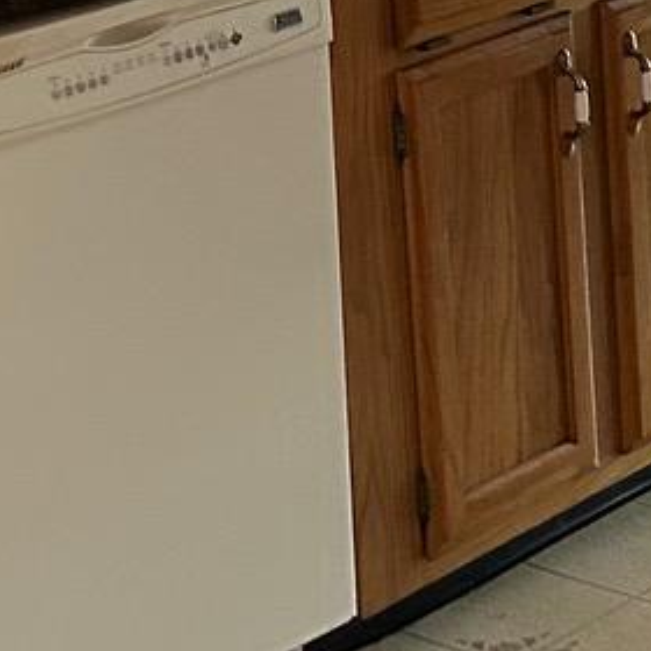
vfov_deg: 10.9
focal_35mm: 155
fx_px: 3298
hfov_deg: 11.2
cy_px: -314
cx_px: 498
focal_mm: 6.86
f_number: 1.78
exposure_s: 1/60
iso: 500
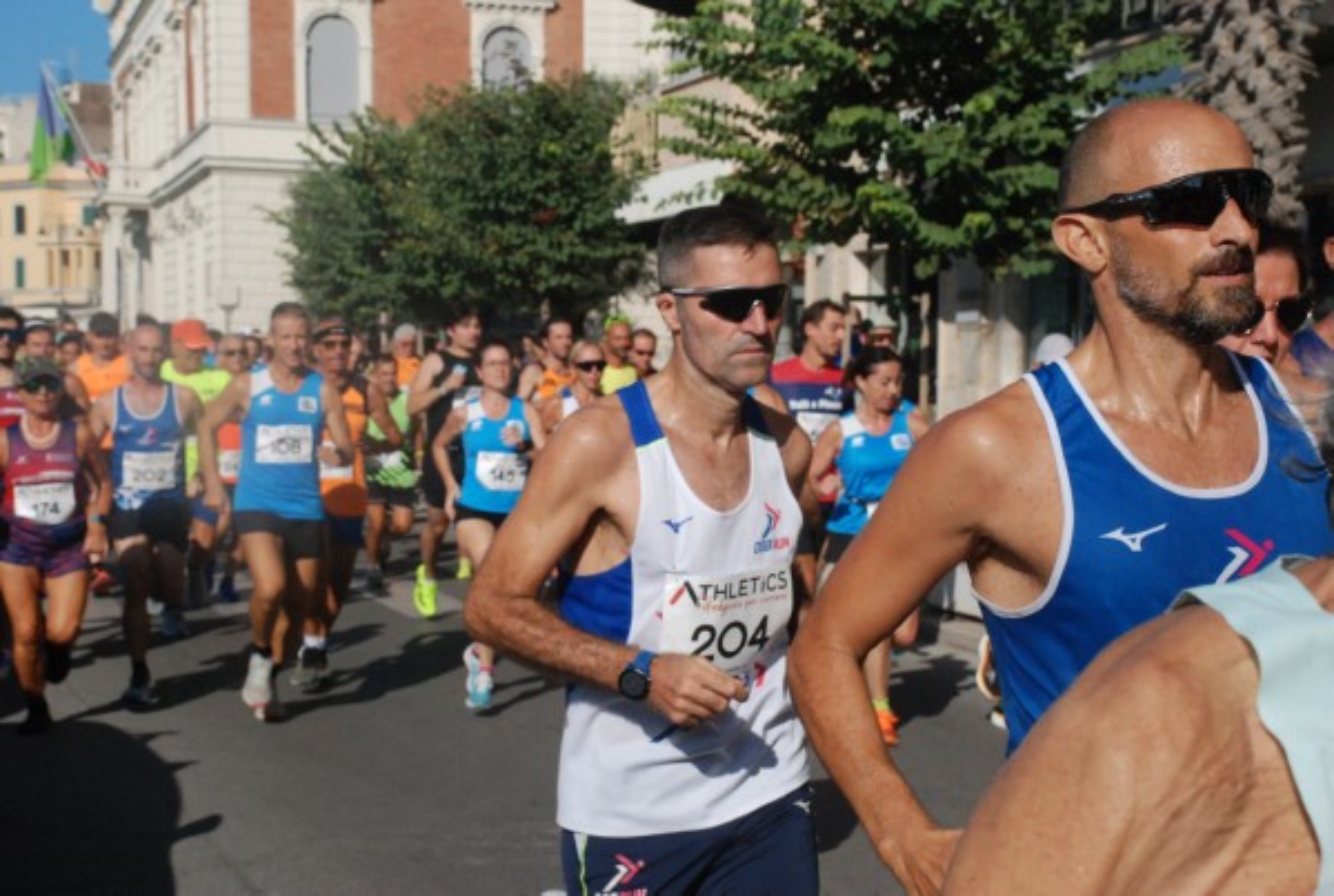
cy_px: 448
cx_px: 667
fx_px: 2451
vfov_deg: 20.7
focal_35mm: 66
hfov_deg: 30.4
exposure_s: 1/2500
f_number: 9
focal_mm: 44
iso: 1000
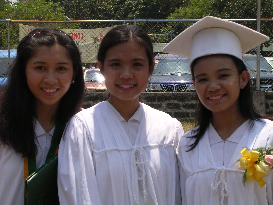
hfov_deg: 17.1
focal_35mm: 115
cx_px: 136
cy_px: 102
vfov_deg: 12.9
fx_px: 907
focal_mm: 17.4
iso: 100
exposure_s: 1/436
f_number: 4.9
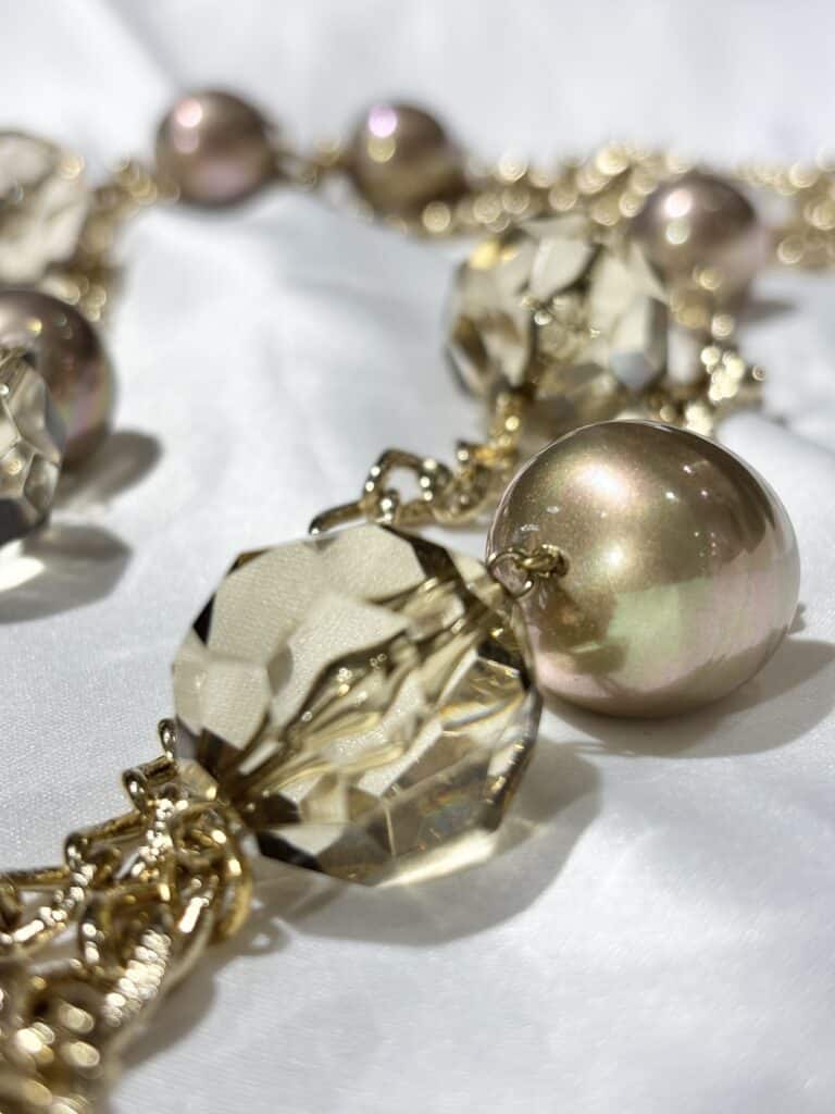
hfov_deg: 28.0
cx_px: 418
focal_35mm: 52
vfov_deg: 36.8
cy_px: 557
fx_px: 1672
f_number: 1.6
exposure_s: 1/208
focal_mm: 5.96
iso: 32
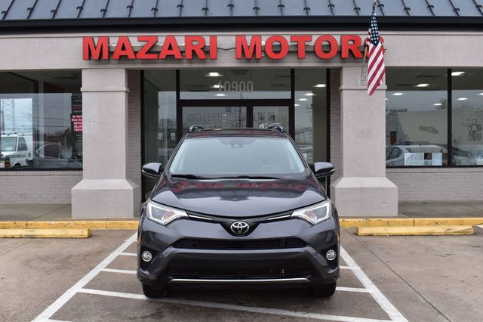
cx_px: 242
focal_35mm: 39
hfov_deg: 49.6
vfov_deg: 34.2
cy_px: 161
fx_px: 523
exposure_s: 1/125
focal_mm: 26
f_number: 9
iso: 400
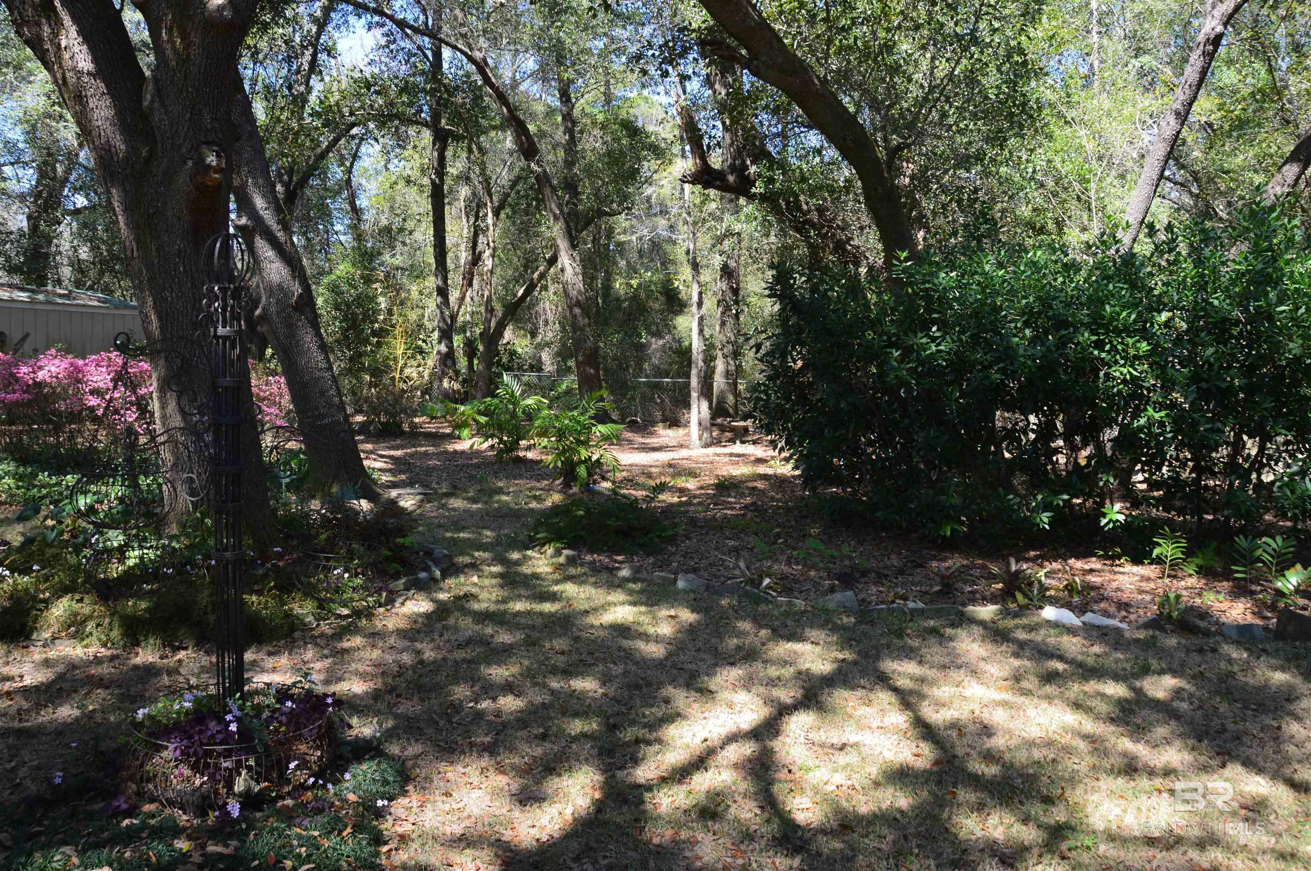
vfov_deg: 47.8
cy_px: 436
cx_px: 656
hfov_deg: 67.4
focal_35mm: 27
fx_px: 982
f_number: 9
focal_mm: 18
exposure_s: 1/125
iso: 400
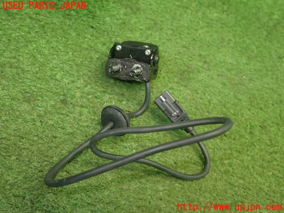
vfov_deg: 30.9
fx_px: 386
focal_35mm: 47
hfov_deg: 40.4
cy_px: 106
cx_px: 142
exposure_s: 1/50
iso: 400
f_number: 3.1
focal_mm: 8.4
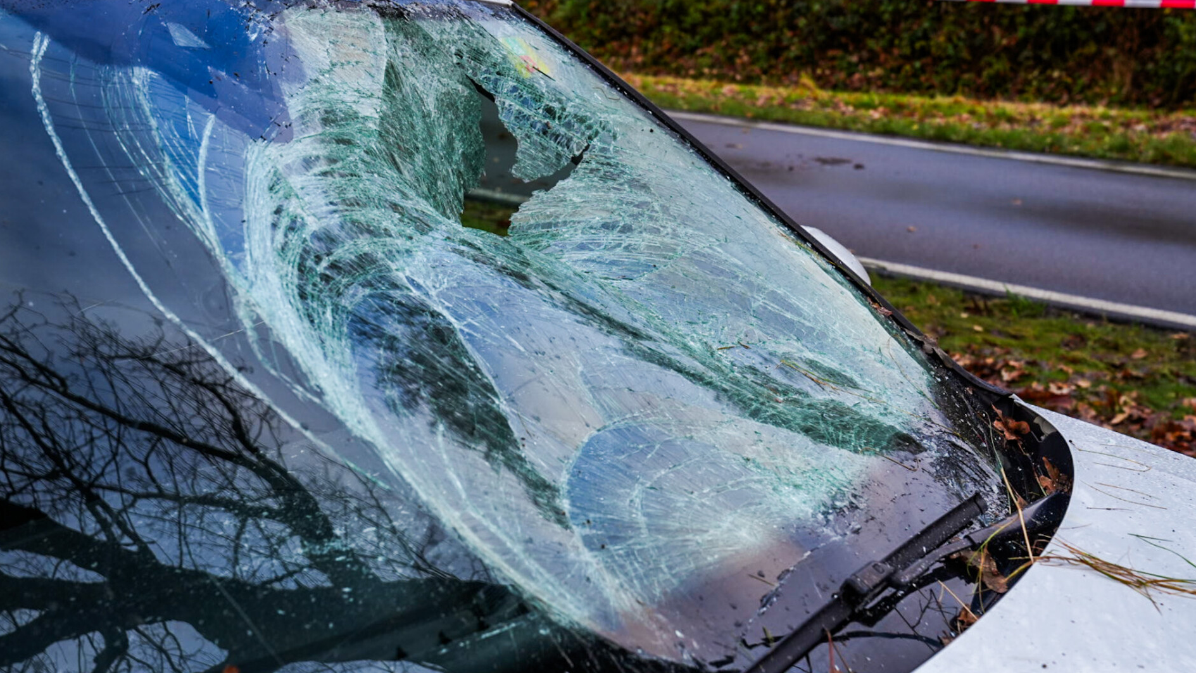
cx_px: 604
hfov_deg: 42.1
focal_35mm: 49
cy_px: 319
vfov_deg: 24.4
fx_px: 1554
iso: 500
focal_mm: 46
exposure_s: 1/160
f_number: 7.1
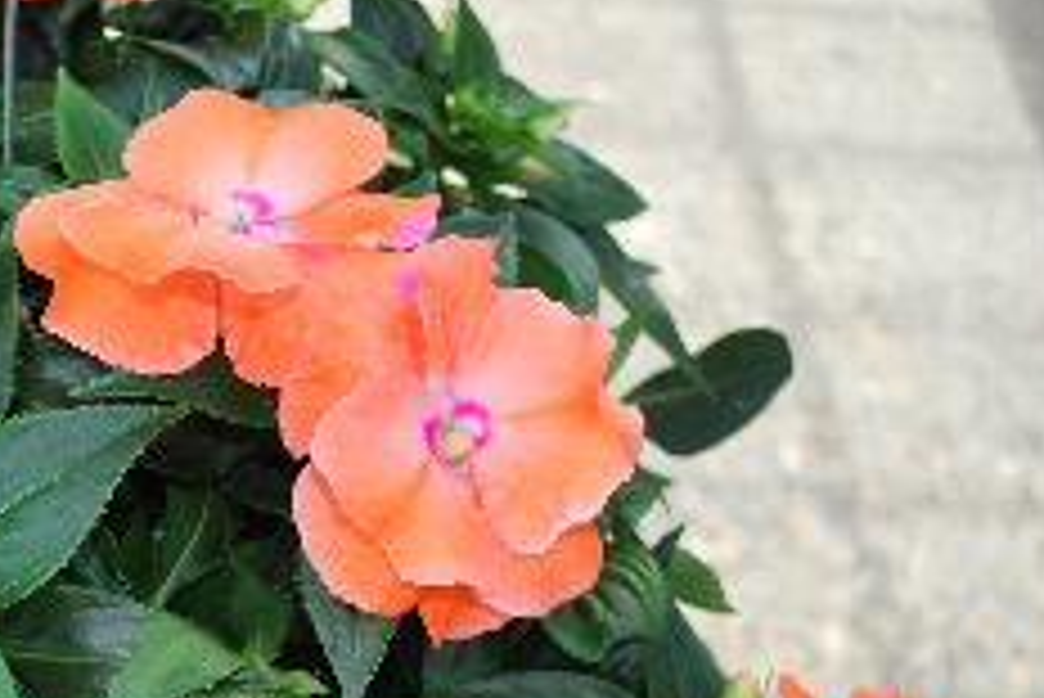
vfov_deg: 23.4
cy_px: 567
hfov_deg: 33.9
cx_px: 202
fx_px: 1654
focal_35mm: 57
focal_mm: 22
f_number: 4
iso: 100
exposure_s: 1/125
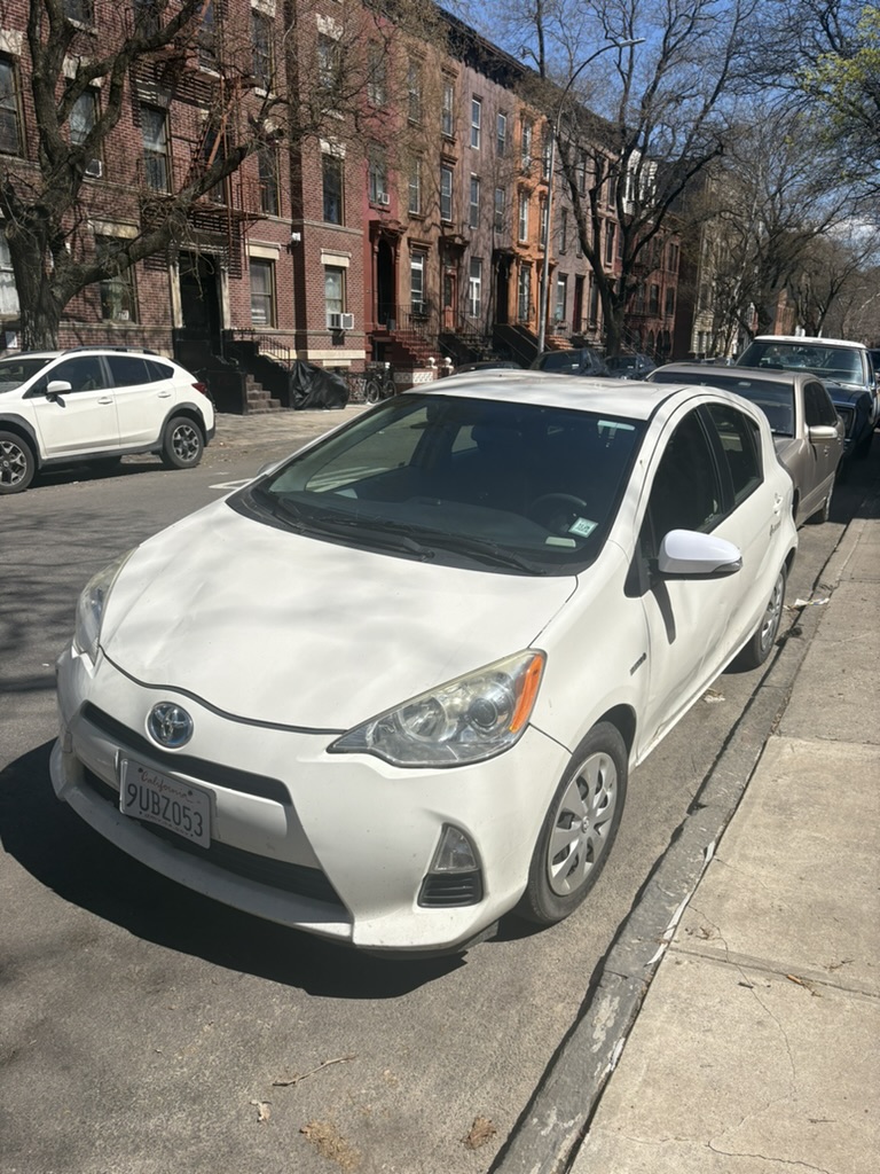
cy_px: 587
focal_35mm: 26
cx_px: 440
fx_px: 881
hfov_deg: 53.1
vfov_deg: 67.3
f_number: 1.6
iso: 50
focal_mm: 5.96
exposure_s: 1/5814
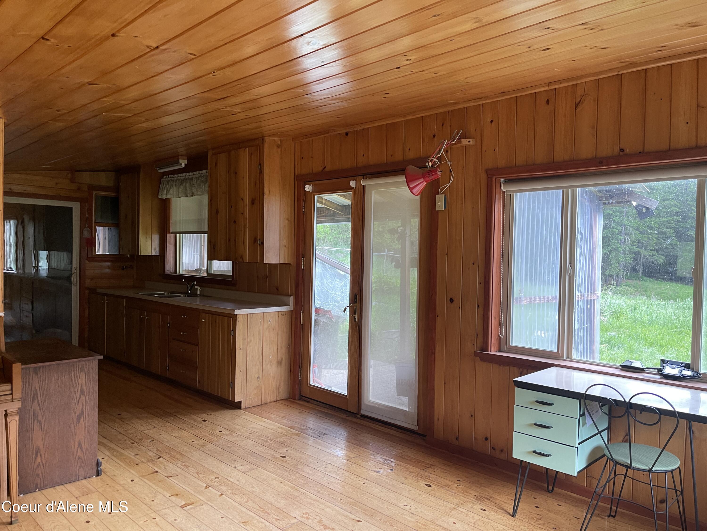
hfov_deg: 69.4
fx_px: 511
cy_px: 266
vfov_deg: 54.9
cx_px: 354
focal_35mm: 25
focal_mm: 5.1
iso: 125
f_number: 1.6
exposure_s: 1/93
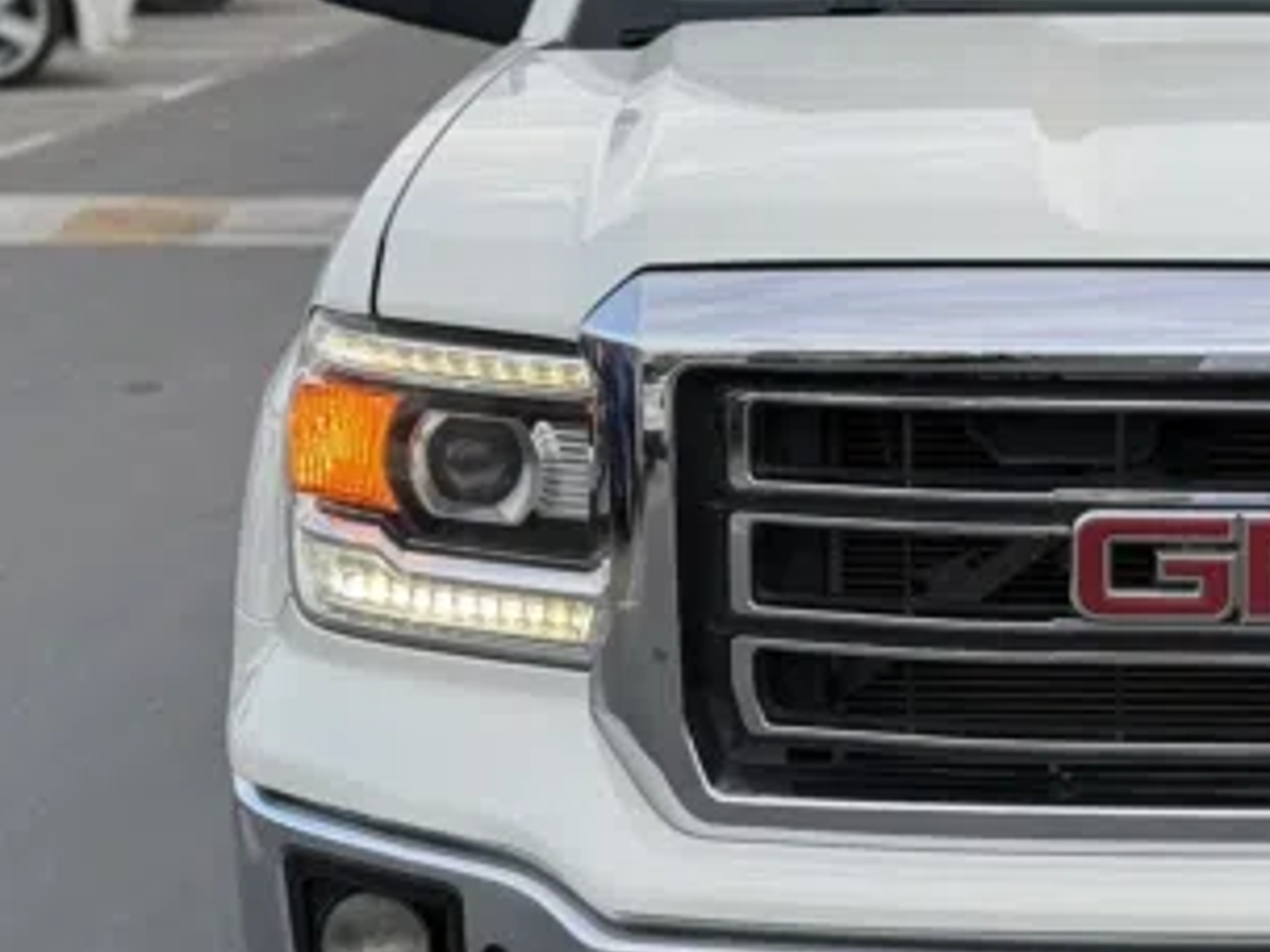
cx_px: 1333
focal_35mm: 101
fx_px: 3706
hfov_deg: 18.8
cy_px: 463
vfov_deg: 14.6
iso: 50
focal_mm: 6.76
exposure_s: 1/192
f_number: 1.78
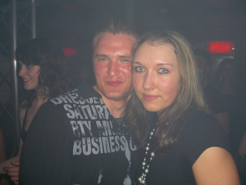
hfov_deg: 49.0
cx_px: 123
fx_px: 270
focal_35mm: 38
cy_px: 92
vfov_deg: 37.7
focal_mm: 7.9
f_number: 2.8
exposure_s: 1/60
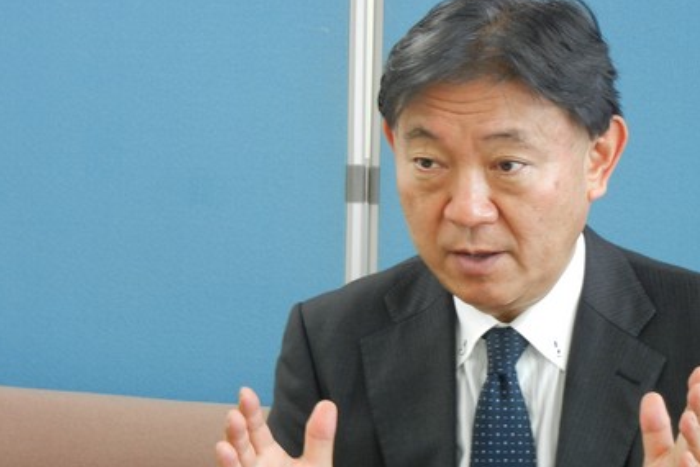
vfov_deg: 13.0
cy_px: 313
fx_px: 2042
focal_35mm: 105
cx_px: 426
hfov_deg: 19.4
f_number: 4.3
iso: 400
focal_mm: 13.9
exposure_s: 1/21.1
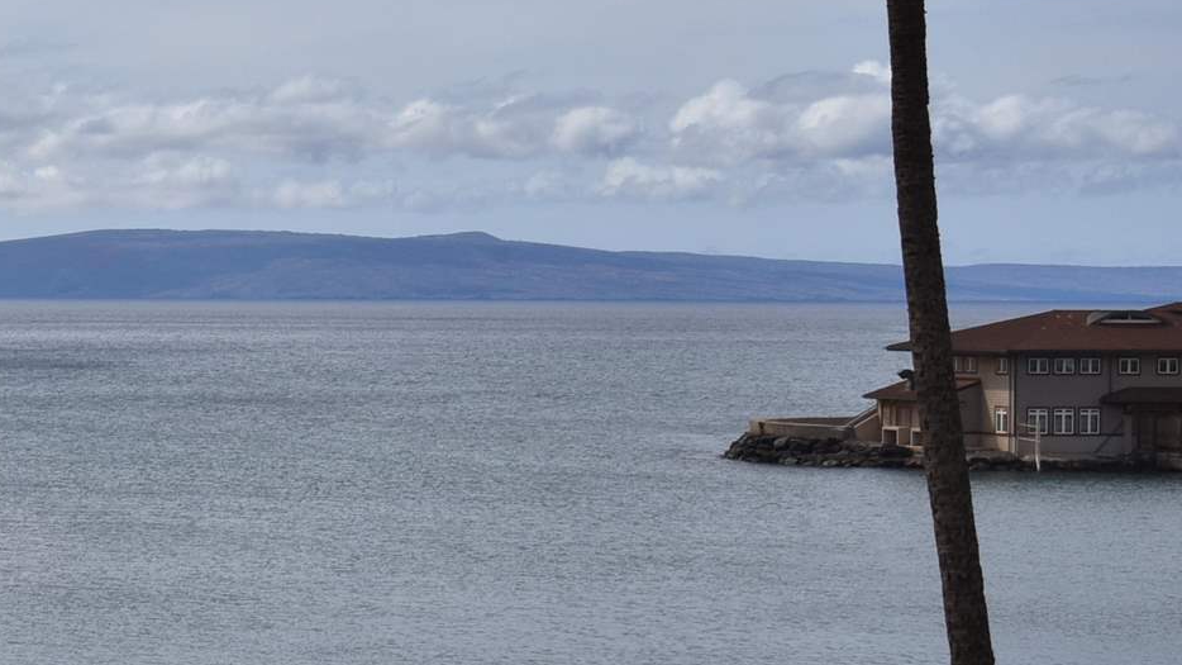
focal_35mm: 131
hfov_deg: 15.1
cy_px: 351
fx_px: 4105
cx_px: -620
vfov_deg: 9.3
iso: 100
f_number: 14
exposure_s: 1/200
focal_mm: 38
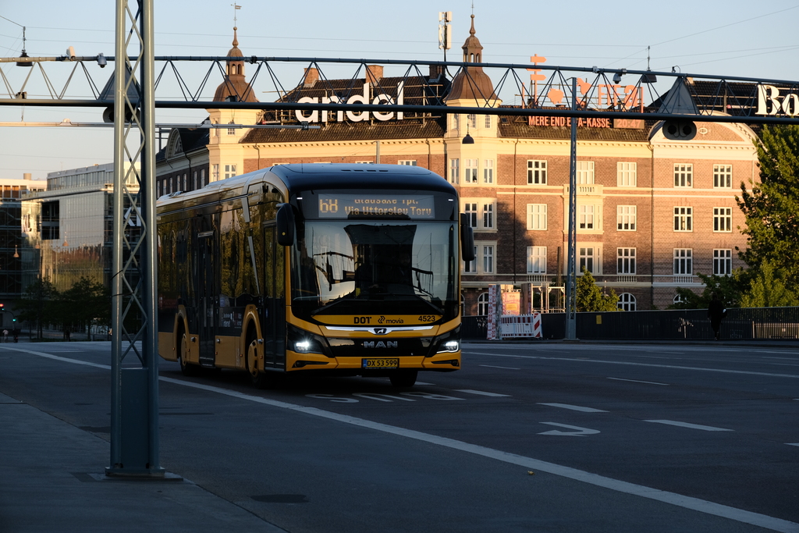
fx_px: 2331
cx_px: 400
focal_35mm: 105
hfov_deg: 19.5
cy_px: 266
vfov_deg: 13.0
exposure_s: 1/350
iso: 320
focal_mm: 70
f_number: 5
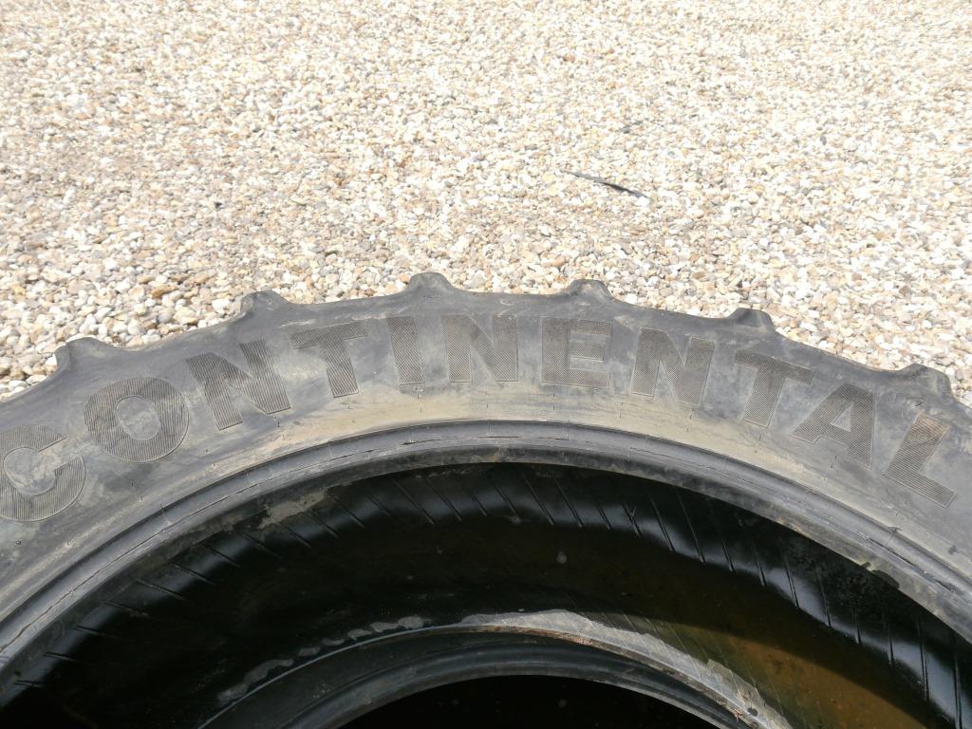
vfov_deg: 49.7
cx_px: 486
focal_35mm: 28
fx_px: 786
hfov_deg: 63.4
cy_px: 364
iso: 160
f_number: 6.3
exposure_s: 1/320
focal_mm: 14
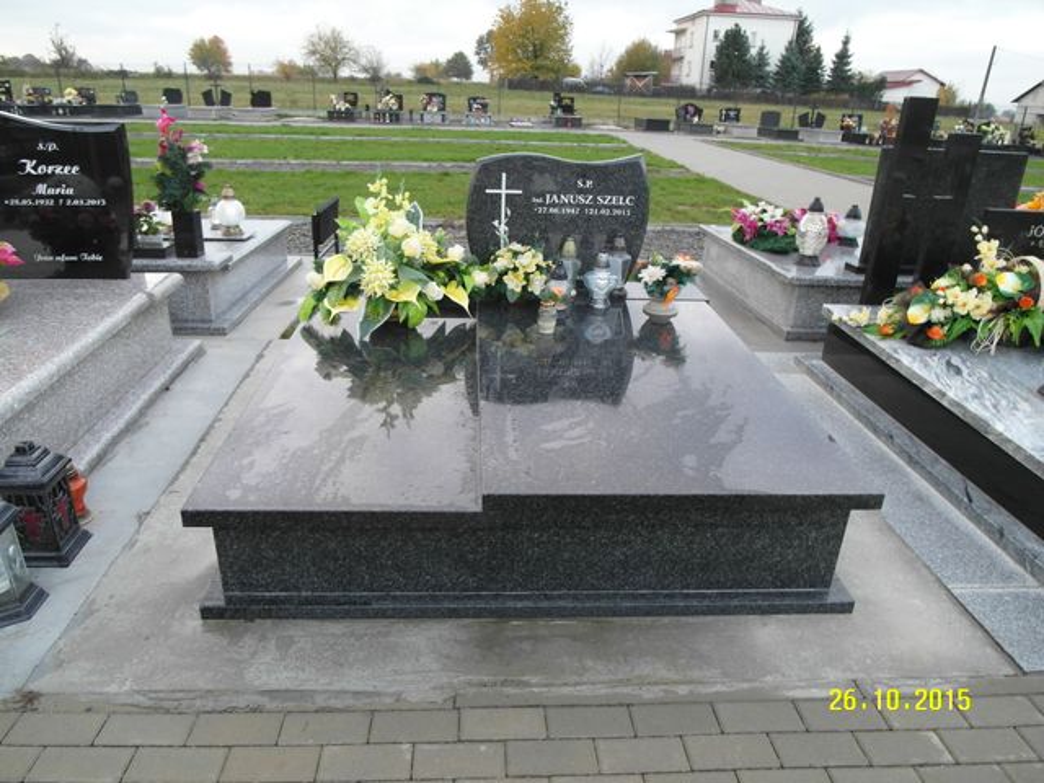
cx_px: 522
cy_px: 392
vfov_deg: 56.8
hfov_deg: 71.6
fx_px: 724
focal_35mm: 24
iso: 100
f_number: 2.8
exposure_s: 1/60
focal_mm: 5.2
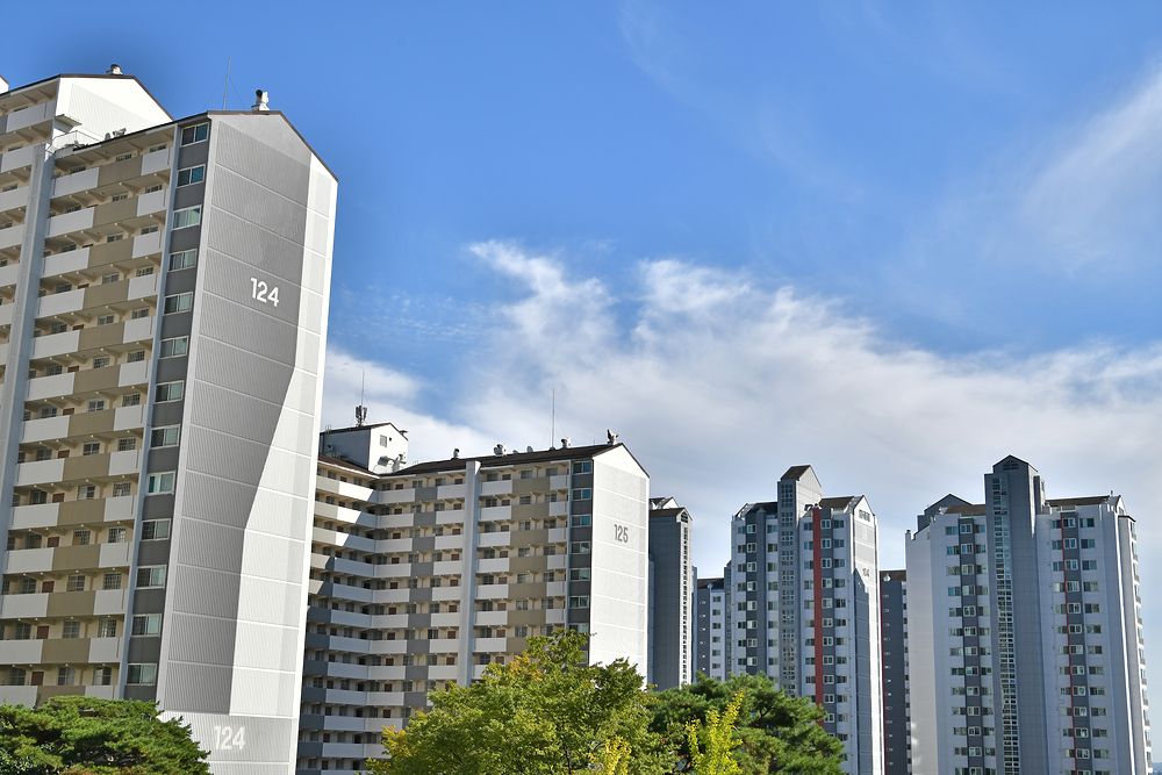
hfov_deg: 43.6
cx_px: 581
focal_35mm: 45
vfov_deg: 29.9
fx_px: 1453
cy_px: 388
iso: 100
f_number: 9
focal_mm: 45
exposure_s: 1/320
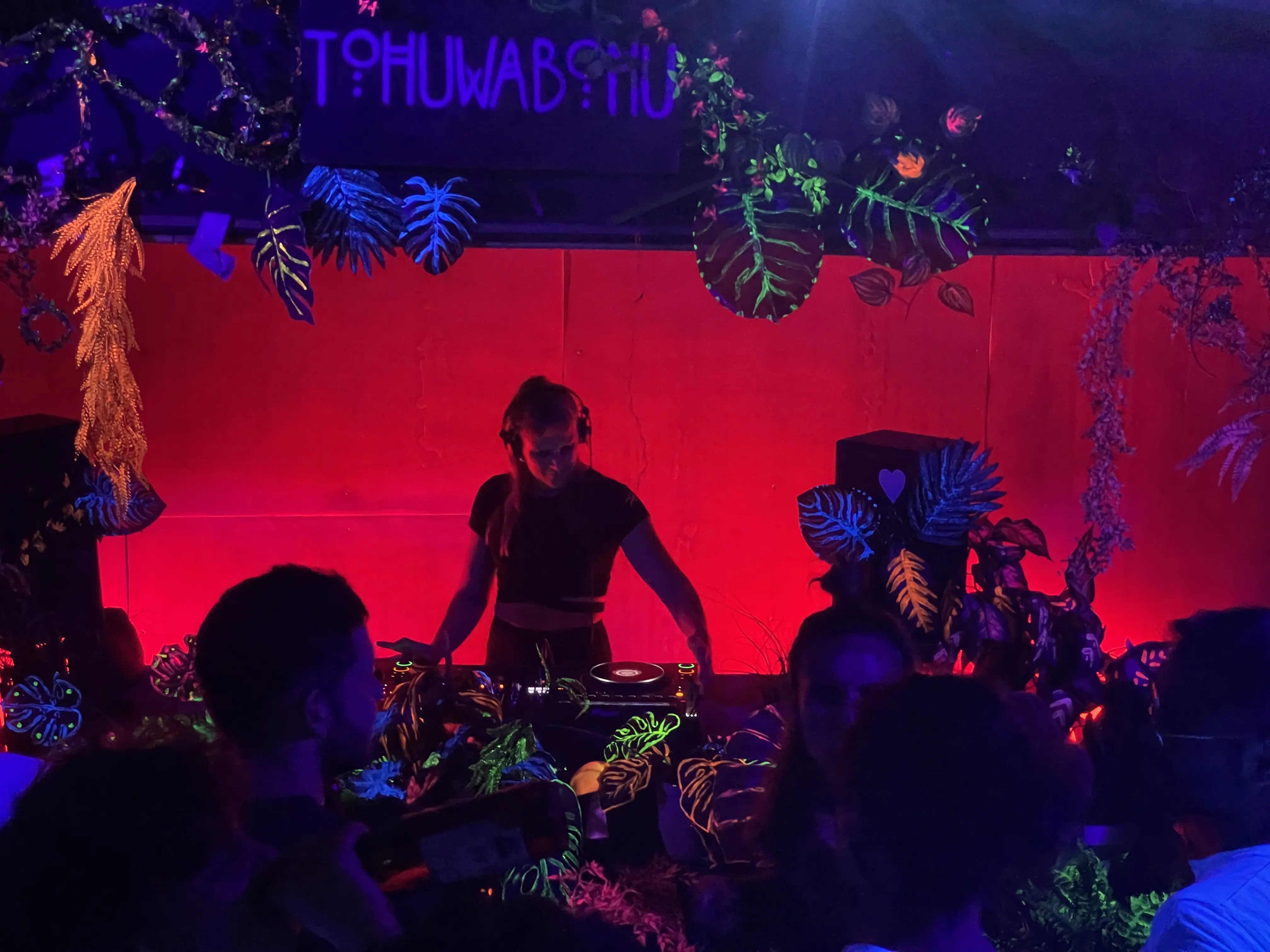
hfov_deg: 36.8
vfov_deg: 28.0
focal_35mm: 52
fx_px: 1908
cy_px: 476
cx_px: 635
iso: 1250
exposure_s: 1/30
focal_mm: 6
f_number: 2
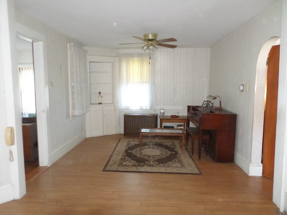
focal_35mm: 25
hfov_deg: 69.4
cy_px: 108
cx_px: 144
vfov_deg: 54.9
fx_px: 207
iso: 400
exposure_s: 1/30
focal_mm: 4.5
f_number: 2.5
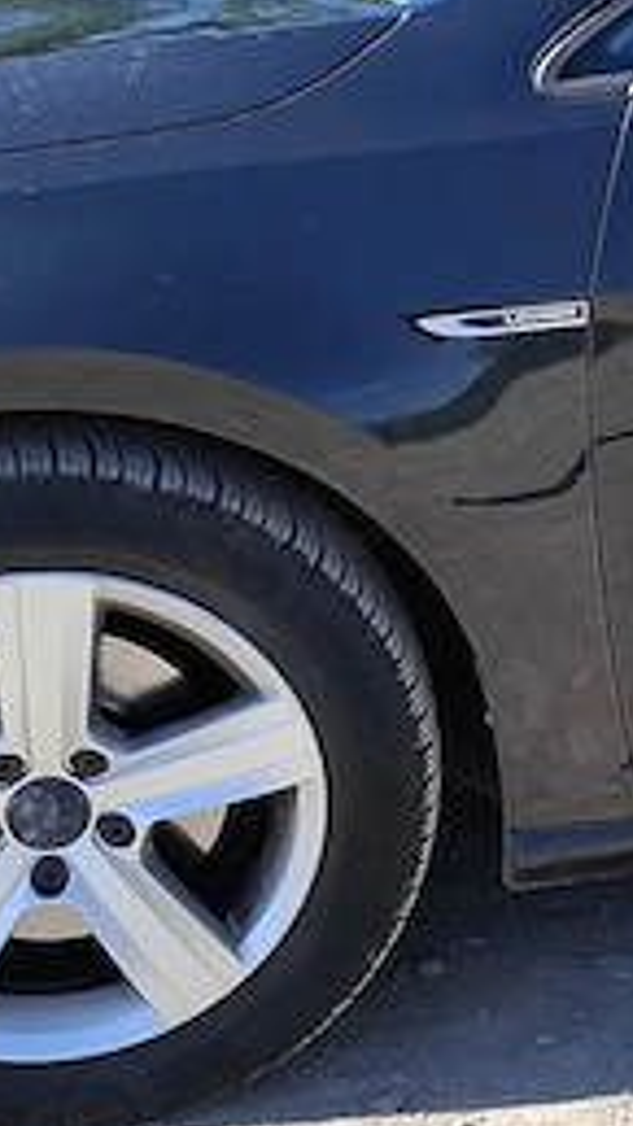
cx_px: 1218
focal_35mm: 97
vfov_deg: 21.9
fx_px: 2896
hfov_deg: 11.4
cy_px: 375
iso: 50
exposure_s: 1/1101
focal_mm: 5.54
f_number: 1.8
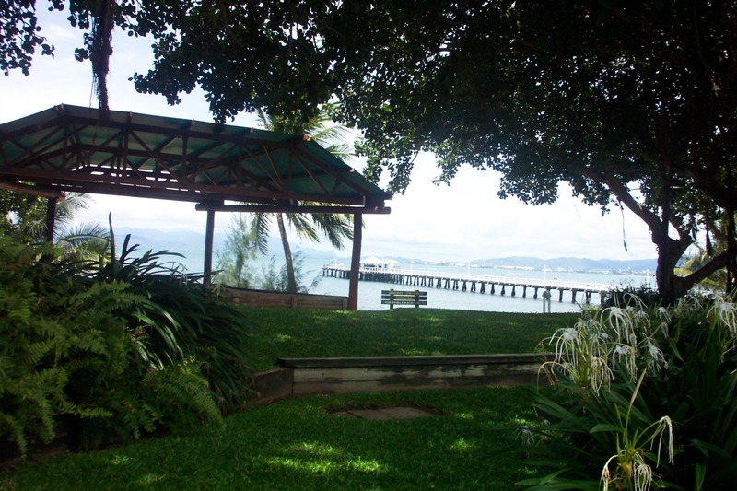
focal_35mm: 35
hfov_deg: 54.4
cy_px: 246
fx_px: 716
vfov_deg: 37.8
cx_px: 368
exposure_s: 1/125
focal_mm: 7.5
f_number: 9.5
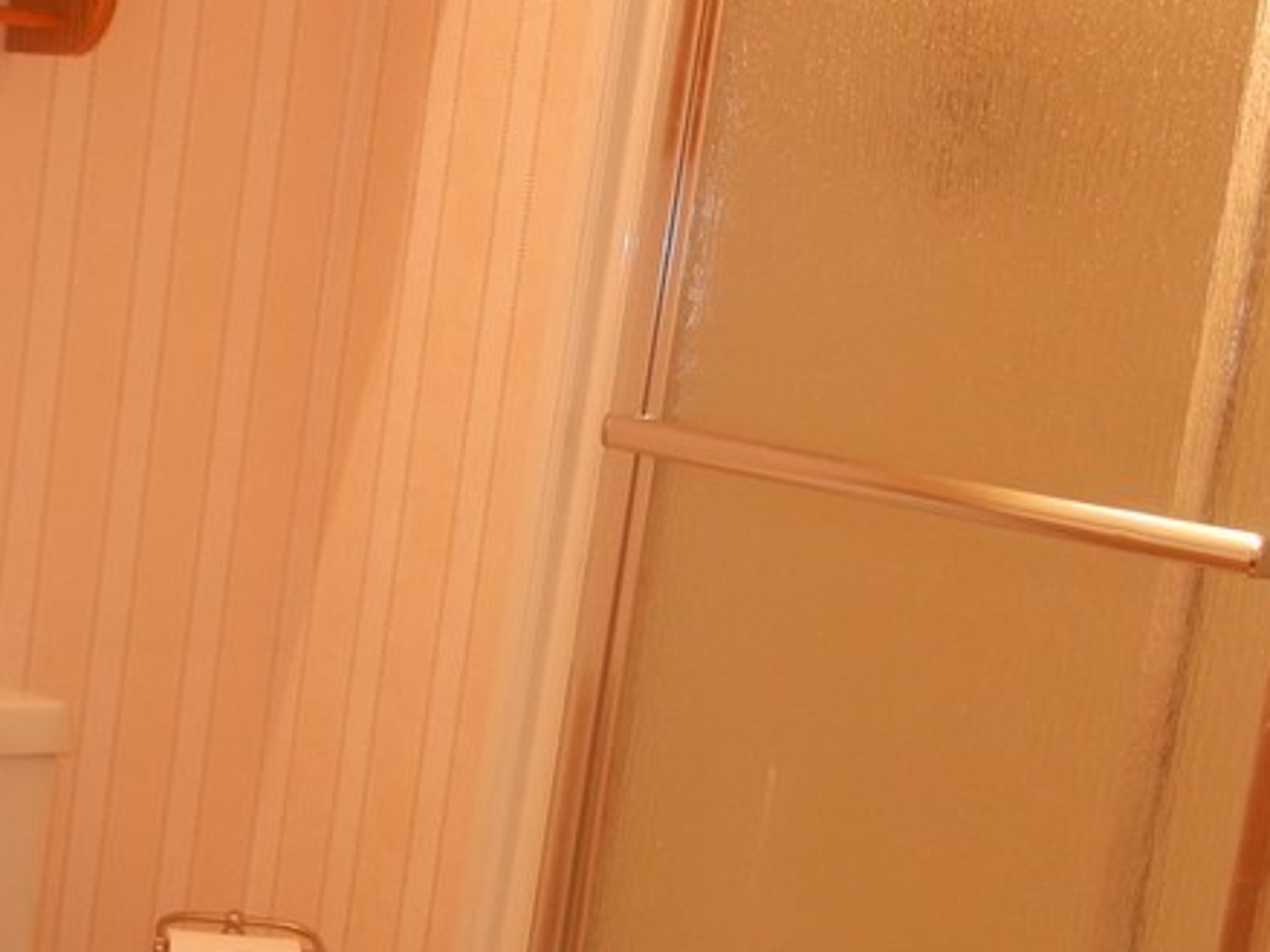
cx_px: 148
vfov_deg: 21.0
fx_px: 2567
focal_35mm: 70
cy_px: 561
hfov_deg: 26.9
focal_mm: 5.4
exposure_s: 1/43.4
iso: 160
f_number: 3.5
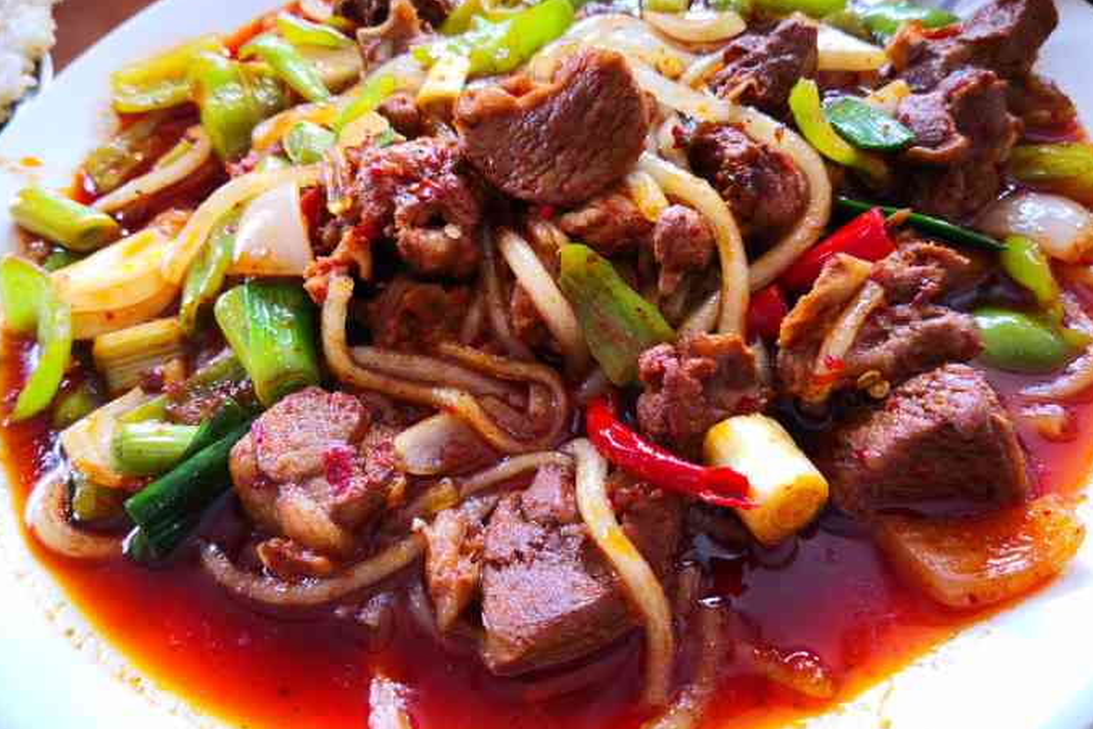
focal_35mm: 29
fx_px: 880
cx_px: 558
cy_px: 340
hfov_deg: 63.7
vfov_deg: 44.9
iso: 80
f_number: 1.6
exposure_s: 1/50
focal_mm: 3.95
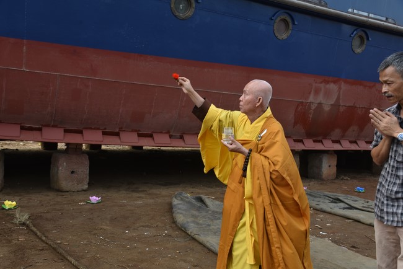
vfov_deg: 37.9
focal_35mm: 35
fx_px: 392
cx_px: 202
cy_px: 134
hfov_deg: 54.4
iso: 360
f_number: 8
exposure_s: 1/250
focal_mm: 35
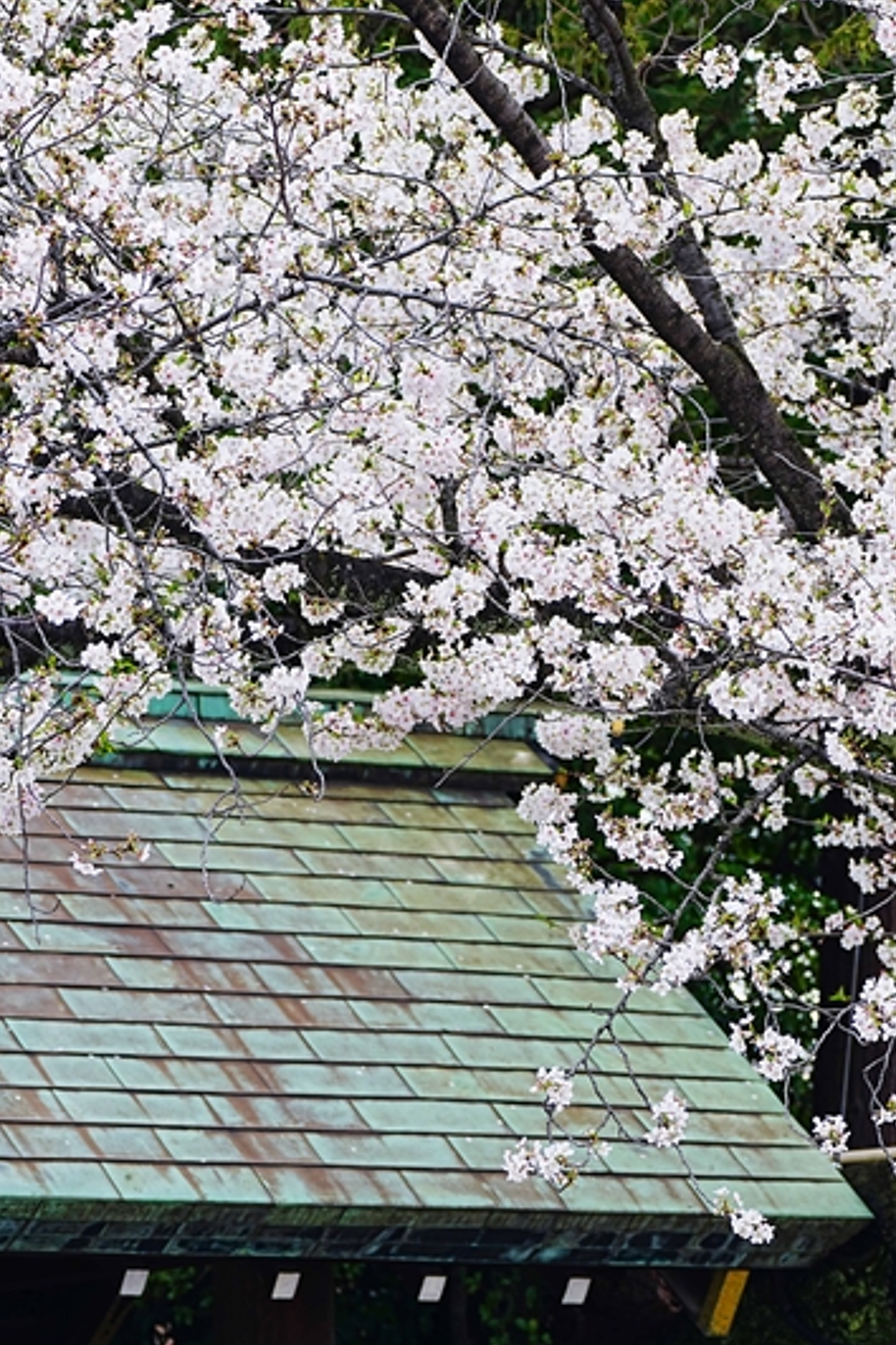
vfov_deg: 9.0
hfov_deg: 6.0
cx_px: 744
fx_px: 8549
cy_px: 672
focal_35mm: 229
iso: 100
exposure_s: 1/200
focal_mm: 152
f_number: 5.6
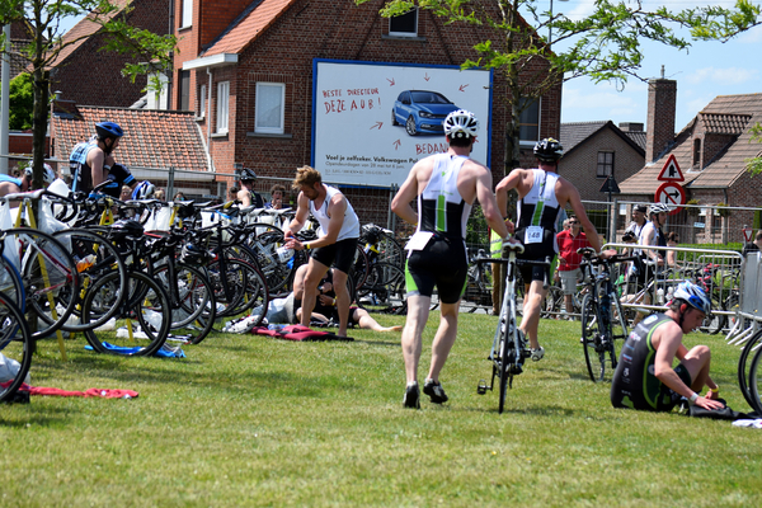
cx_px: 381
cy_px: 254
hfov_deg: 18.9
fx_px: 2286
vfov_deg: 12.7
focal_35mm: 108
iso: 400
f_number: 6.3
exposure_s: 1/1600
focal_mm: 72
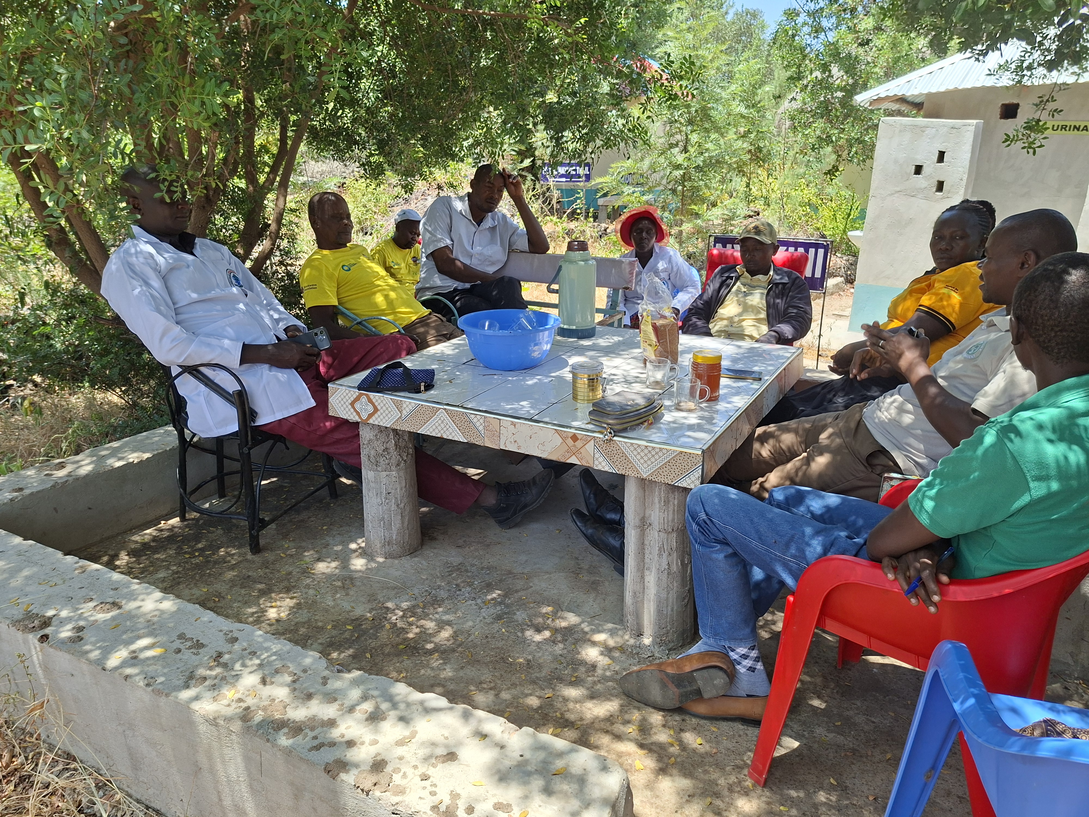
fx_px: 724
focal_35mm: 23
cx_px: 544
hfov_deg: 73.9
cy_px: 408
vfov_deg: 58.9
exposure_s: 1/425
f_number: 1.8
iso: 50
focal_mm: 5.54
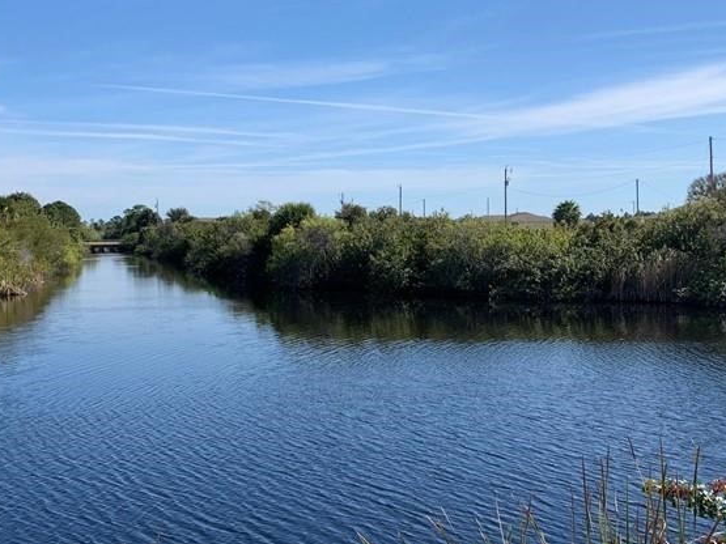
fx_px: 1006
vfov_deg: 30.3
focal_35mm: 48
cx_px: 467
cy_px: 271
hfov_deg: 39.3
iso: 25
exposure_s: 1/2994
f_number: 1.8
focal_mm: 4.25
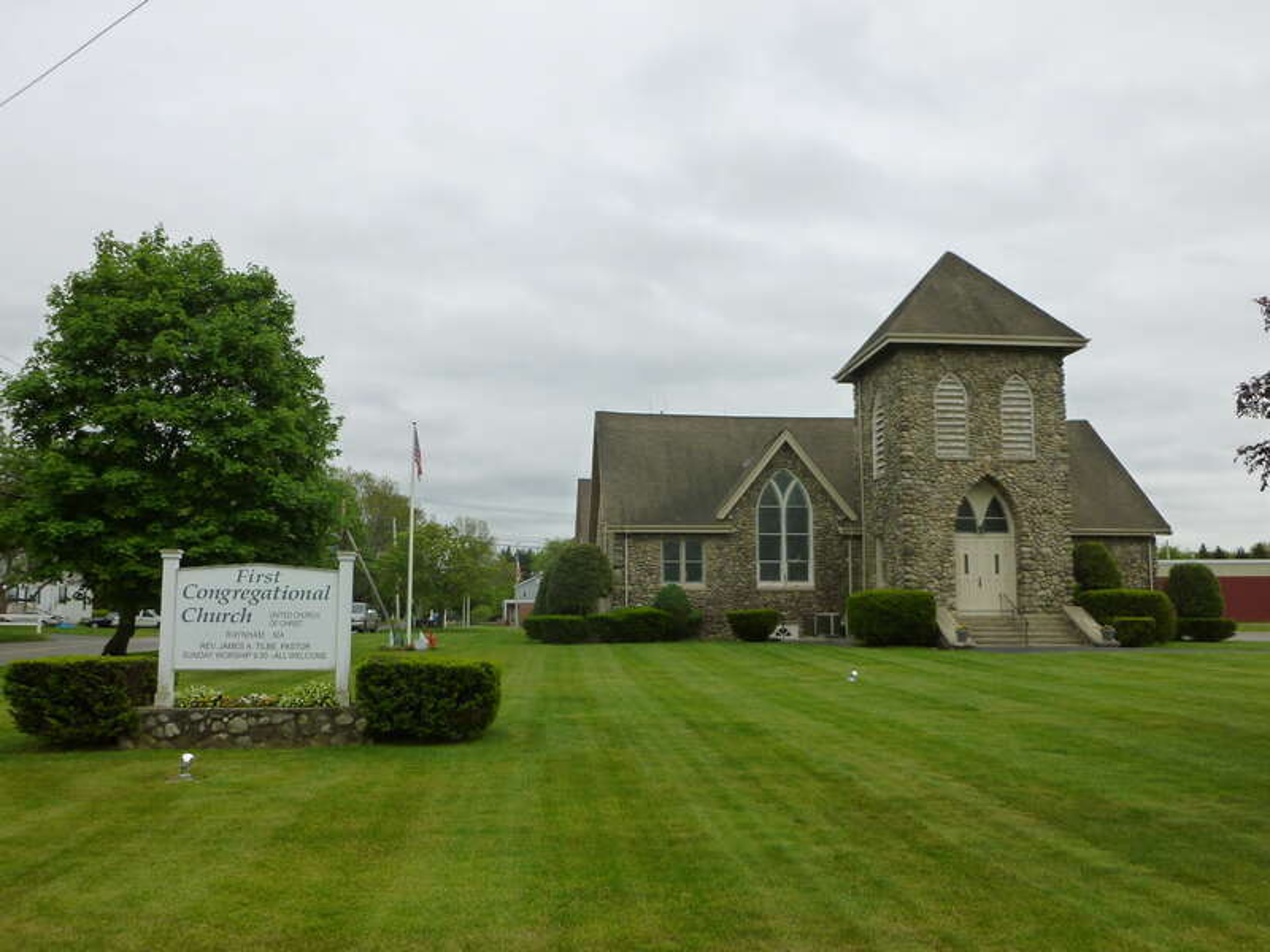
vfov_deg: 46.8
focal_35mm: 30
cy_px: 476
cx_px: 635
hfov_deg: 60.0
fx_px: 1101
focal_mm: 5.4
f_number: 3.4
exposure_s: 1/640
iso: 160
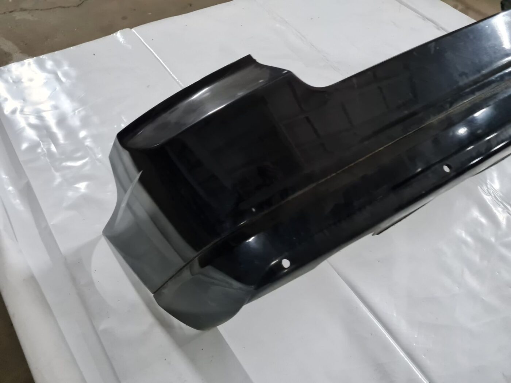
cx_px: 256
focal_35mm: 26
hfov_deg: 67.3
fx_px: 384
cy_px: 192
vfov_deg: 53.1
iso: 500
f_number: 1.8
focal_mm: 5.4
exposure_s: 1/25
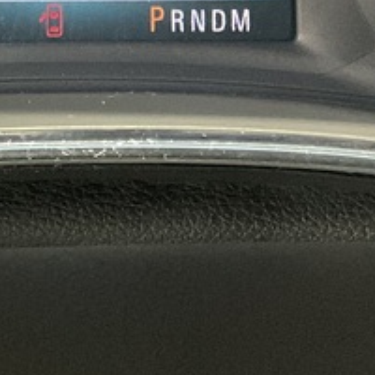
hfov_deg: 14.1
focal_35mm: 123
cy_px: -229
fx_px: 1508
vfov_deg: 13.2
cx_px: 43
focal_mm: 3
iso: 500
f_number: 1.8
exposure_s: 1/24
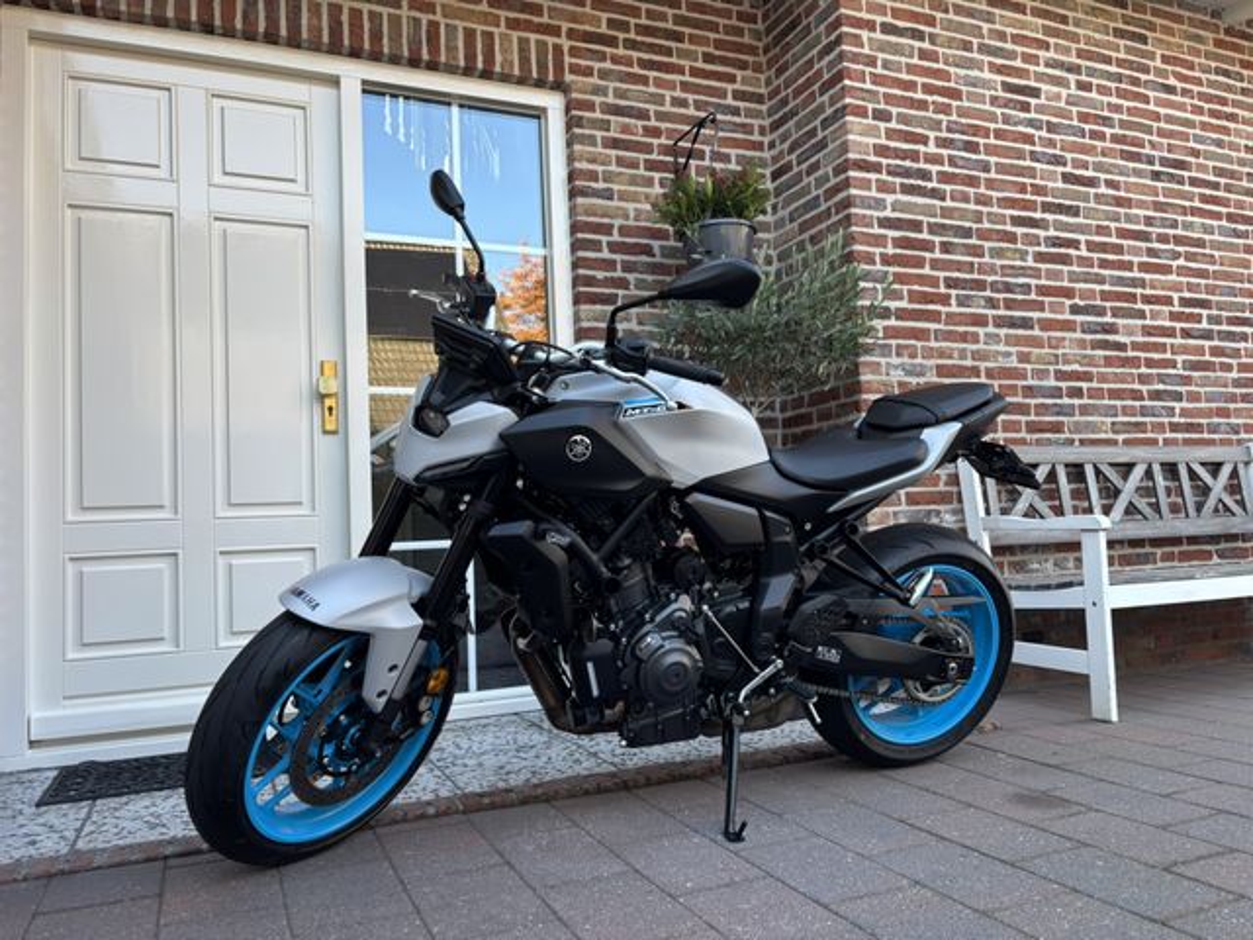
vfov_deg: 53.1
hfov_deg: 67.3
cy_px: 470
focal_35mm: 26
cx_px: 626
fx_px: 941
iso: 32
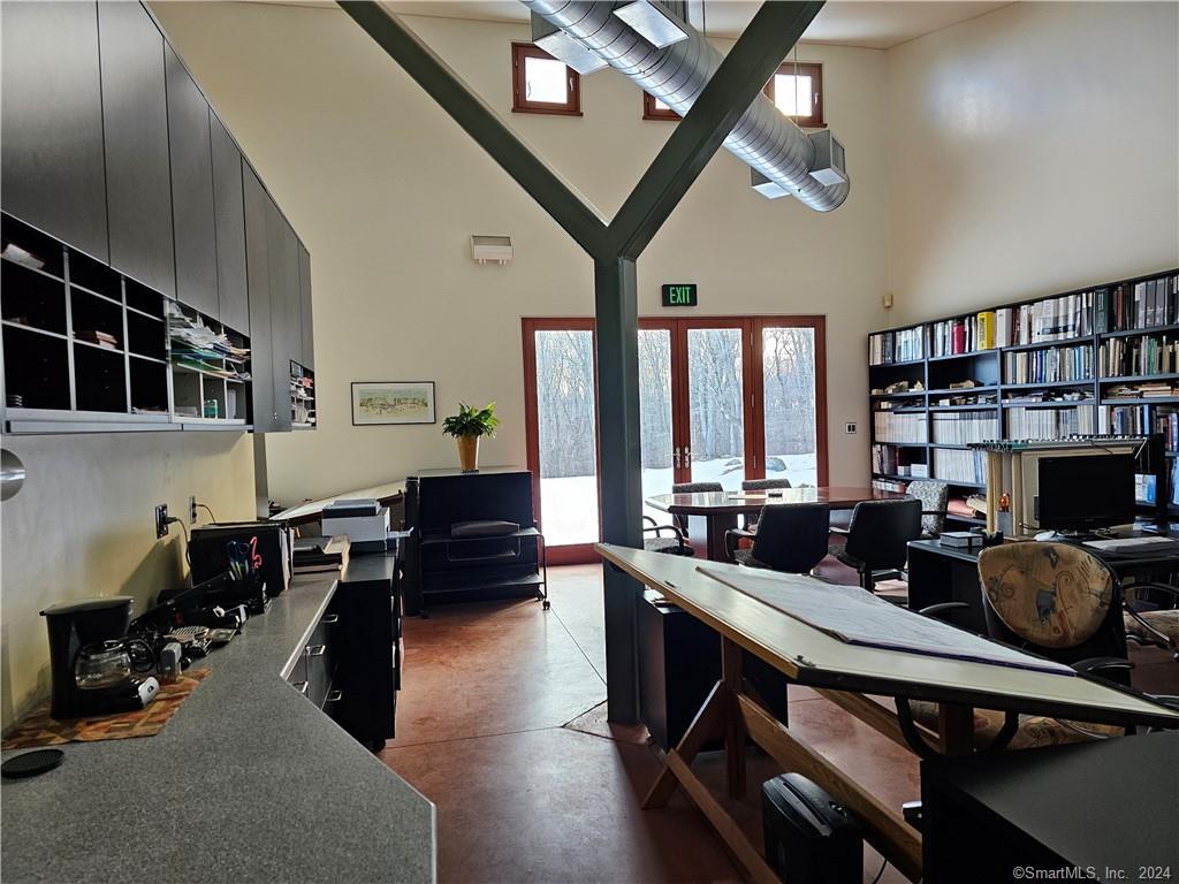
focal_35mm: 23
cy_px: 442
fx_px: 783
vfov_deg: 58.9
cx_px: 590
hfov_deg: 73.9
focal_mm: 6.3
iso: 160
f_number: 1.7
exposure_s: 1/120
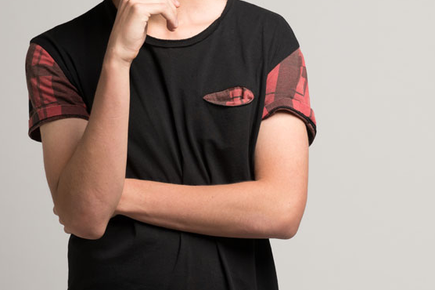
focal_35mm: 129
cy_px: 151
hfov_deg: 15.9
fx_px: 1558
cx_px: 194
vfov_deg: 10.6
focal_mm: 70
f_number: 8
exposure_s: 1/160
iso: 100
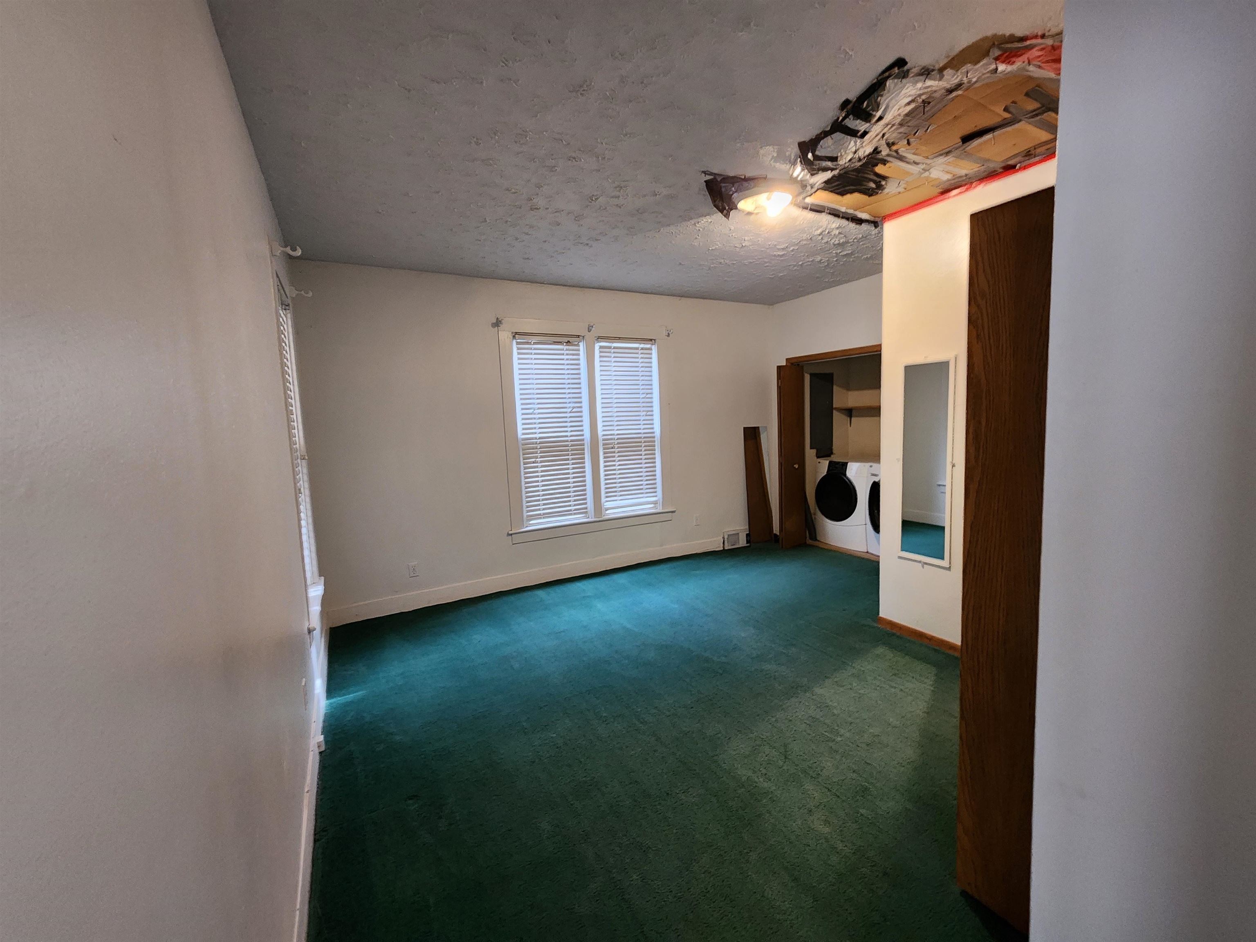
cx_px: 628
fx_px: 472
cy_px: 471
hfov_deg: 106.2
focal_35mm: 13
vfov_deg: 89.9
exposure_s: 1/30
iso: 400
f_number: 2.2
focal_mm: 2.2
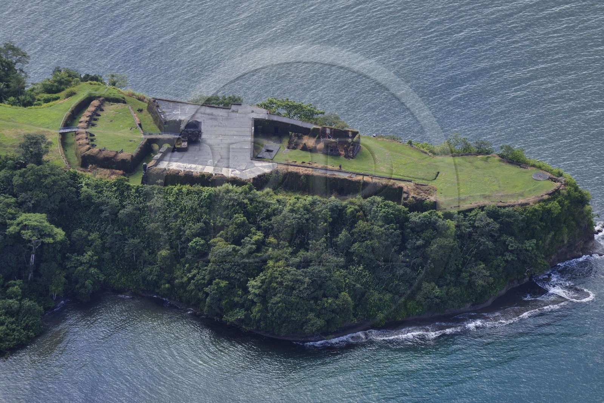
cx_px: 302
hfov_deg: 12.5
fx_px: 2768
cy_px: 202
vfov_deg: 8.3
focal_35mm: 165
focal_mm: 165
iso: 200
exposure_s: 1/1250
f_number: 2.8
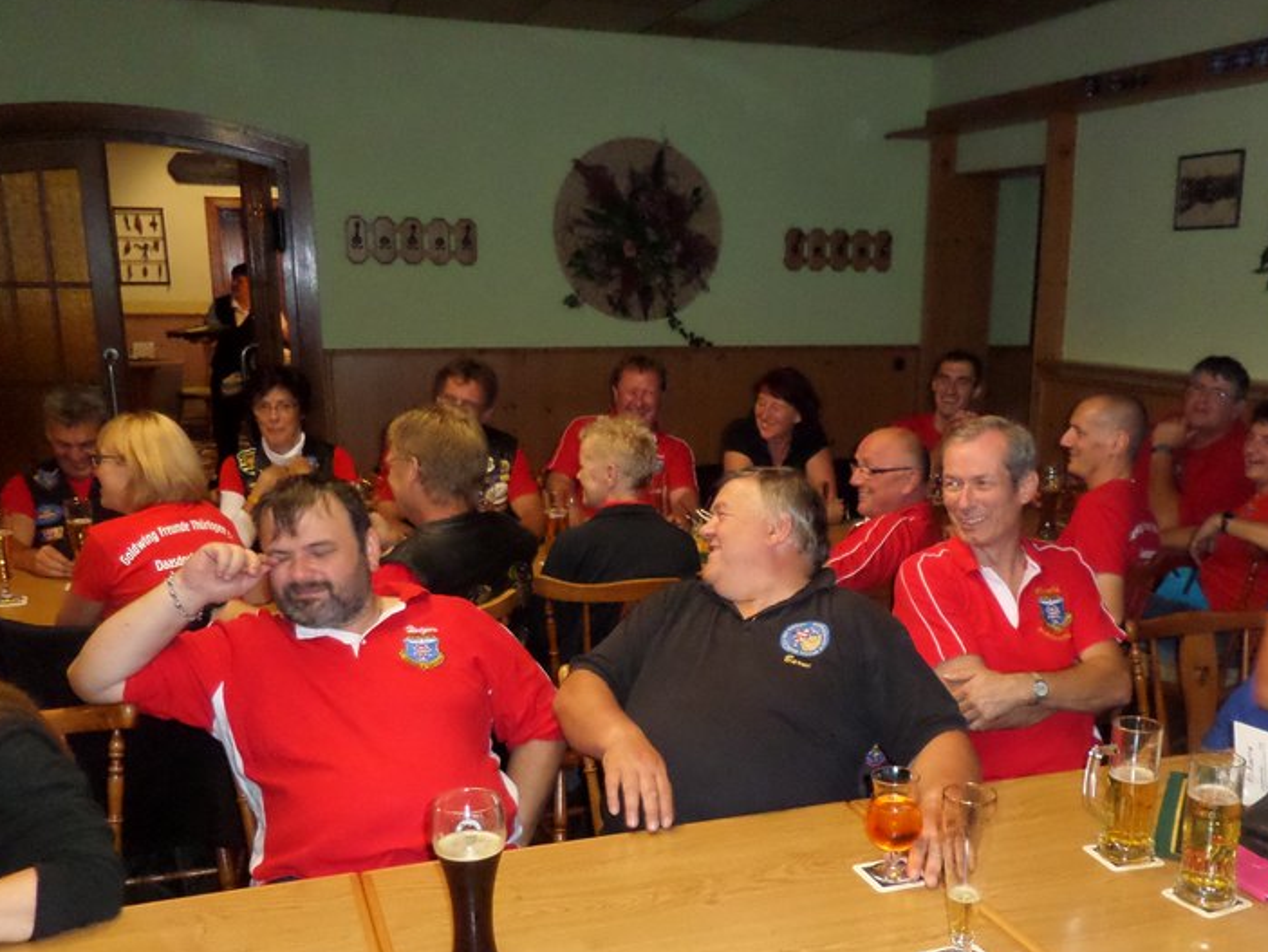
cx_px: 739
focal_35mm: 35
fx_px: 1283
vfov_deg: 40.3
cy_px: 623
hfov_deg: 52.4
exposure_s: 1/20
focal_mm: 4.3
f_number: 3.1
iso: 400
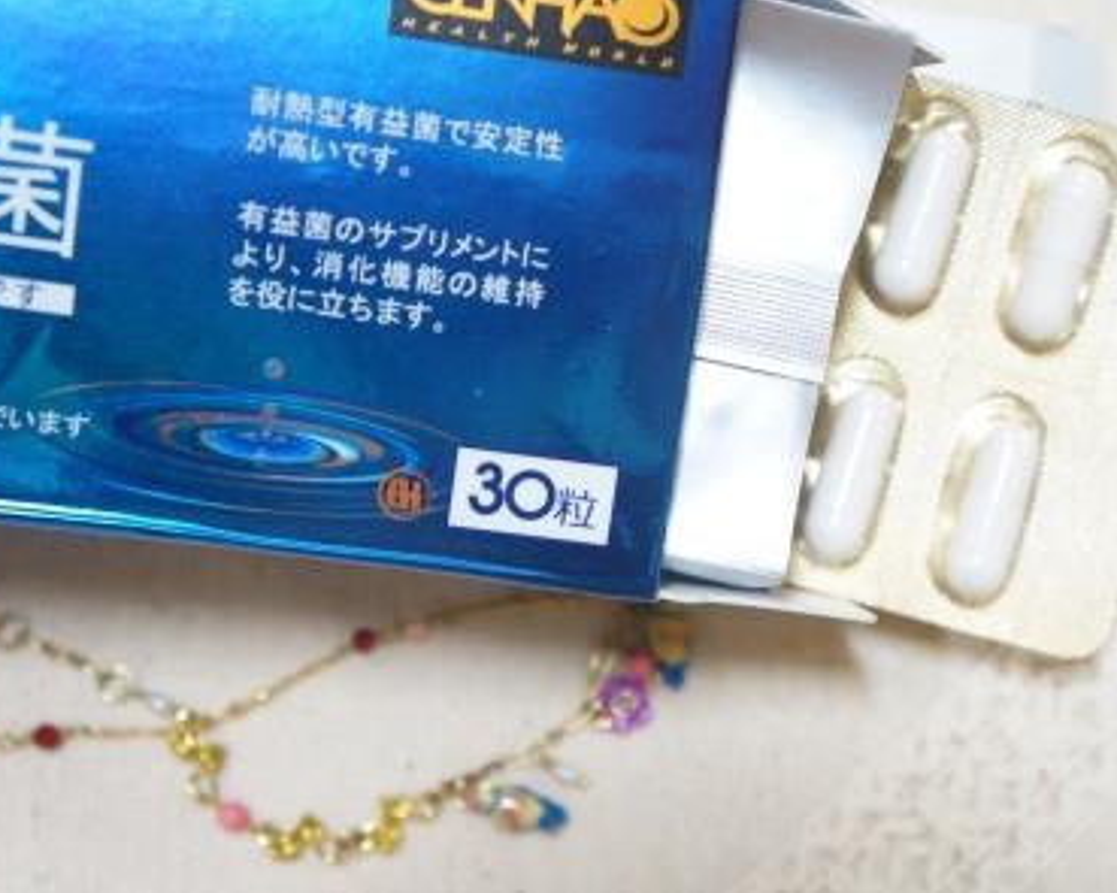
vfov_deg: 22.9
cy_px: 445
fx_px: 2200
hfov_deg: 28.5
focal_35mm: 67
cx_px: 636
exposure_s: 1/40
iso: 3200
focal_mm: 39
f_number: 4.5
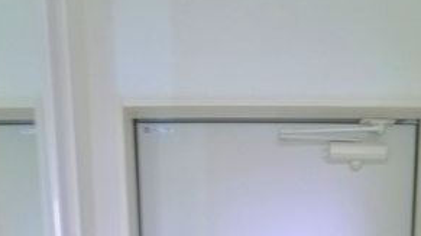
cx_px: 293
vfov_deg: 15.8
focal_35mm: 63
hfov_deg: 33.0
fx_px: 703
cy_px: 442
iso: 400
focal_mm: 5.1
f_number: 2
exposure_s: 1/15
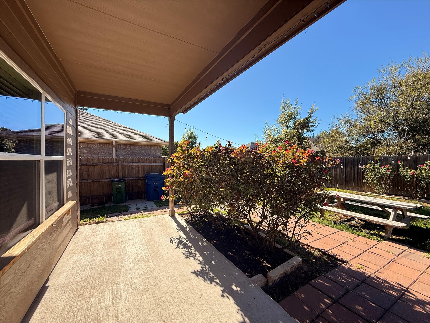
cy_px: 162
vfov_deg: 85.7
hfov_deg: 102.1
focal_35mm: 14
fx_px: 174
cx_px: 215
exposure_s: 1/901
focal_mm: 2.22
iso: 64
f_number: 2.2
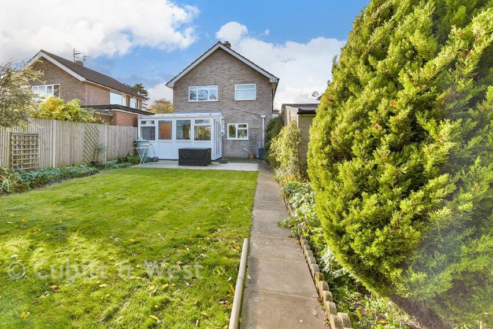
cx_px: 199
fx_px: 247
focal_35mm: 18
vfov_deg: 66.9
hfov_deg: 88.9
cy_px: 134
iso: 160
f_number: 8
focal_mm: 10
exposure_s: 1/60
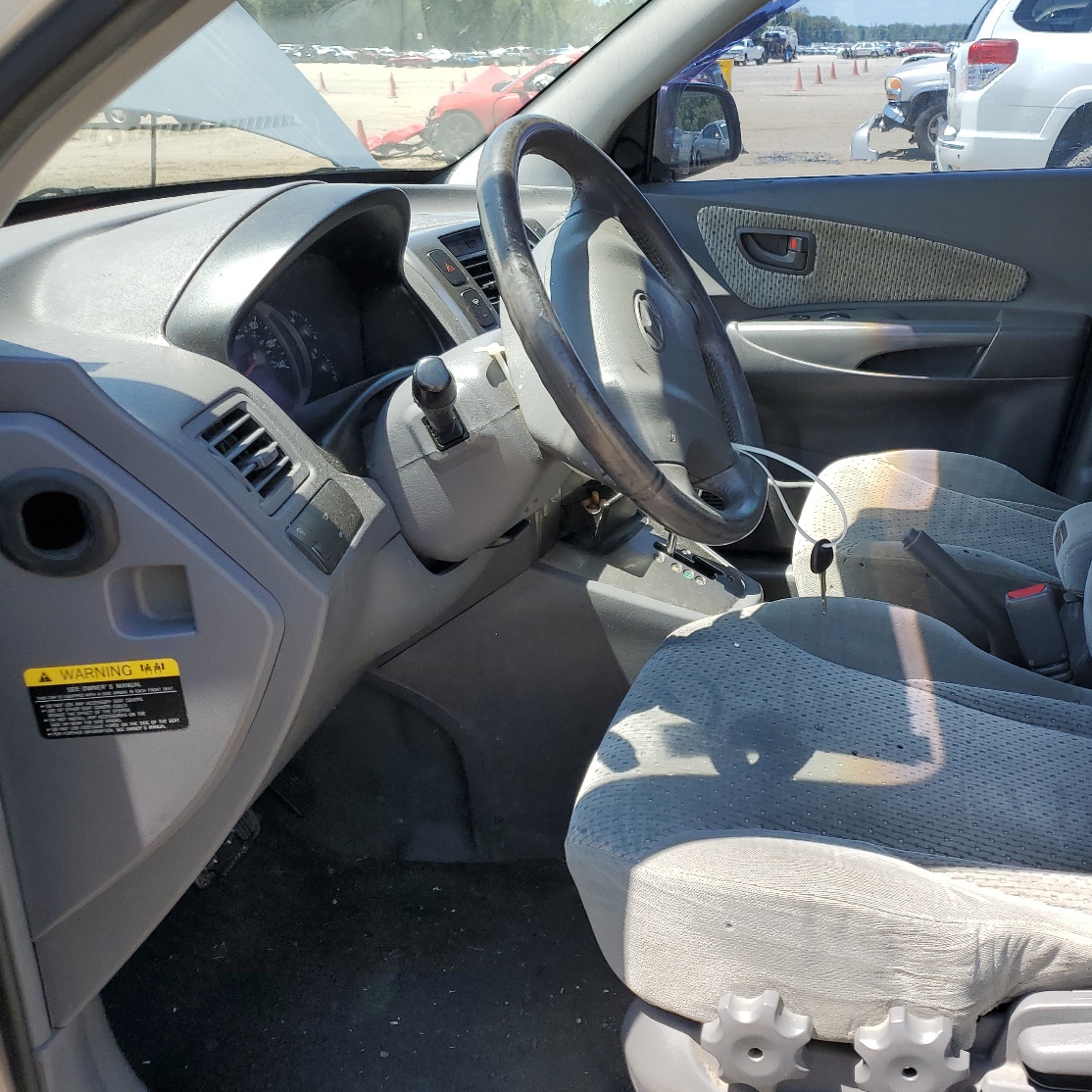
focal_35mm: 33
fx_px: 1178
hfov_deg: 48.4
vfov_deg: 49.7
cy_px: 565
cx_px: 774
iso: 50
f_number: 1.5
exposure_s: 1/909
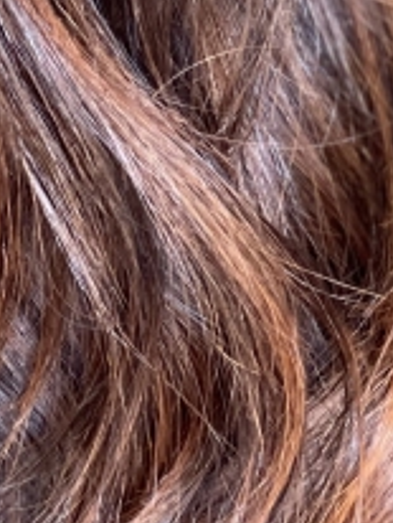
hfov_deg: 6.3
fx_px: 3550
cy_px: -212
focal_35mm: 235
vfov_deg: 8.3
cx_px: -56
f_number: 2
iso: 250
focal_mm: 6
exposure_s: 1/40
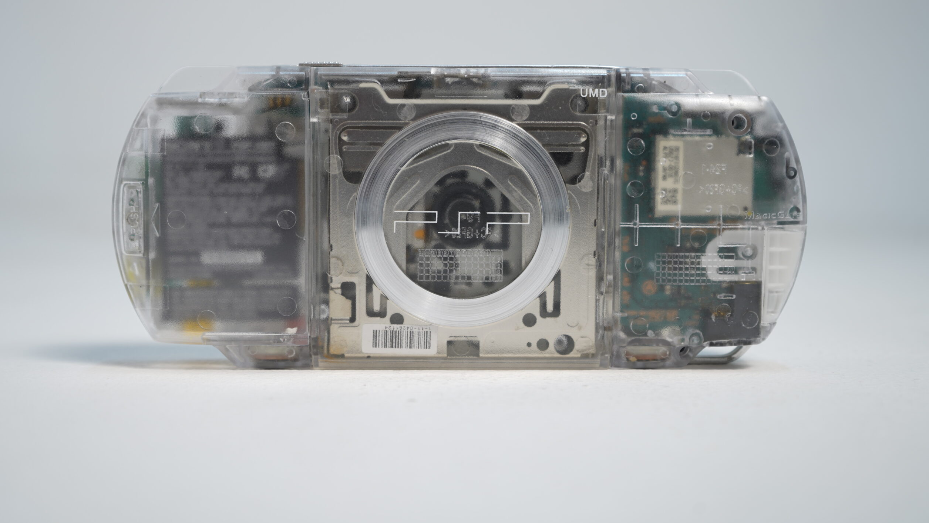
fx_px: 1158
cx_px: 461
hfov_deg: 43.7
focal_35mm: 47
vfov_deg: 25.4
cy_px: 216
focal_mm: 44
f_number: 5.6
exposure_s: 1/6
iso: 64
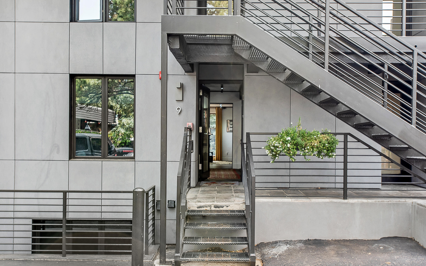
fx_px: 418
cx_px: 212
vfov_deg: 35.3
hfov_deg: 54.0
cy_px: 141
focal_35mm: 36
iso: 400
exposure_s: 1/160
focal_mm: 35
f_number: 7.1
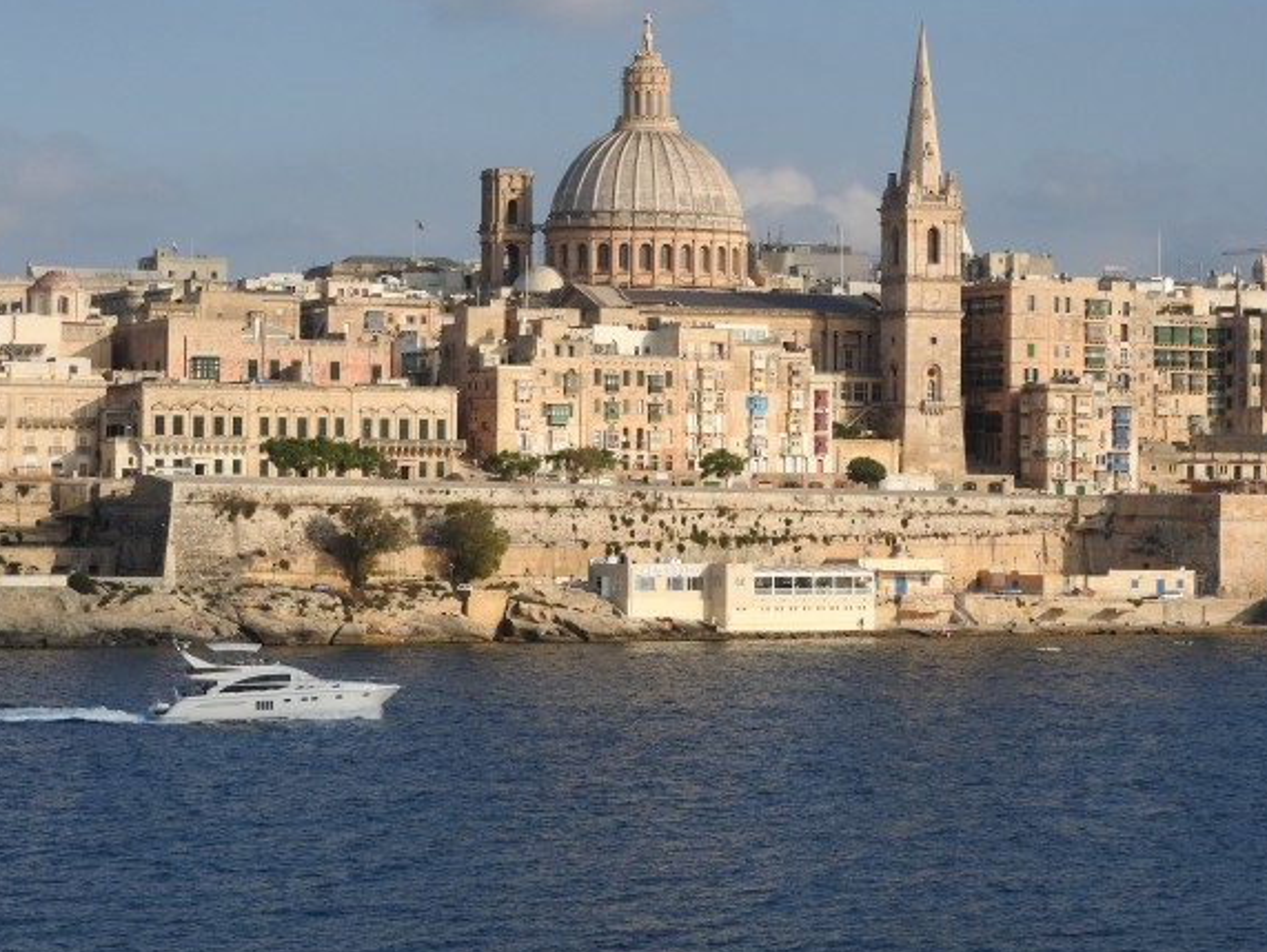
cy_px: 406
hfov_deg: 16.5
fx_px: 4358
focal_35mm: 119
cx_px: 661
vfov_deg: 12.5
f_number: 4.5
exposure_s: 1/800
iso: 100
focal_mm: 15.2
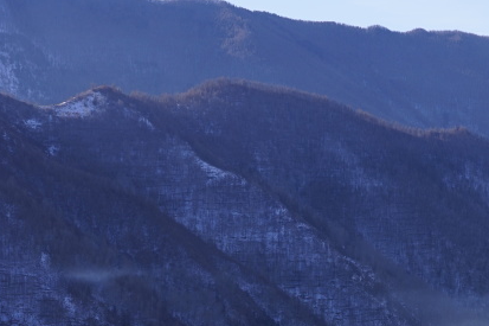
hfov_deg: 16.2
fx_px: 1684
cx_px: 478
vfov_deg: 10.9
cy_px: 365
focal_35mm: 124
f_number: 8
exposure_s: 1/200
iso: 100
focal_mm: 50
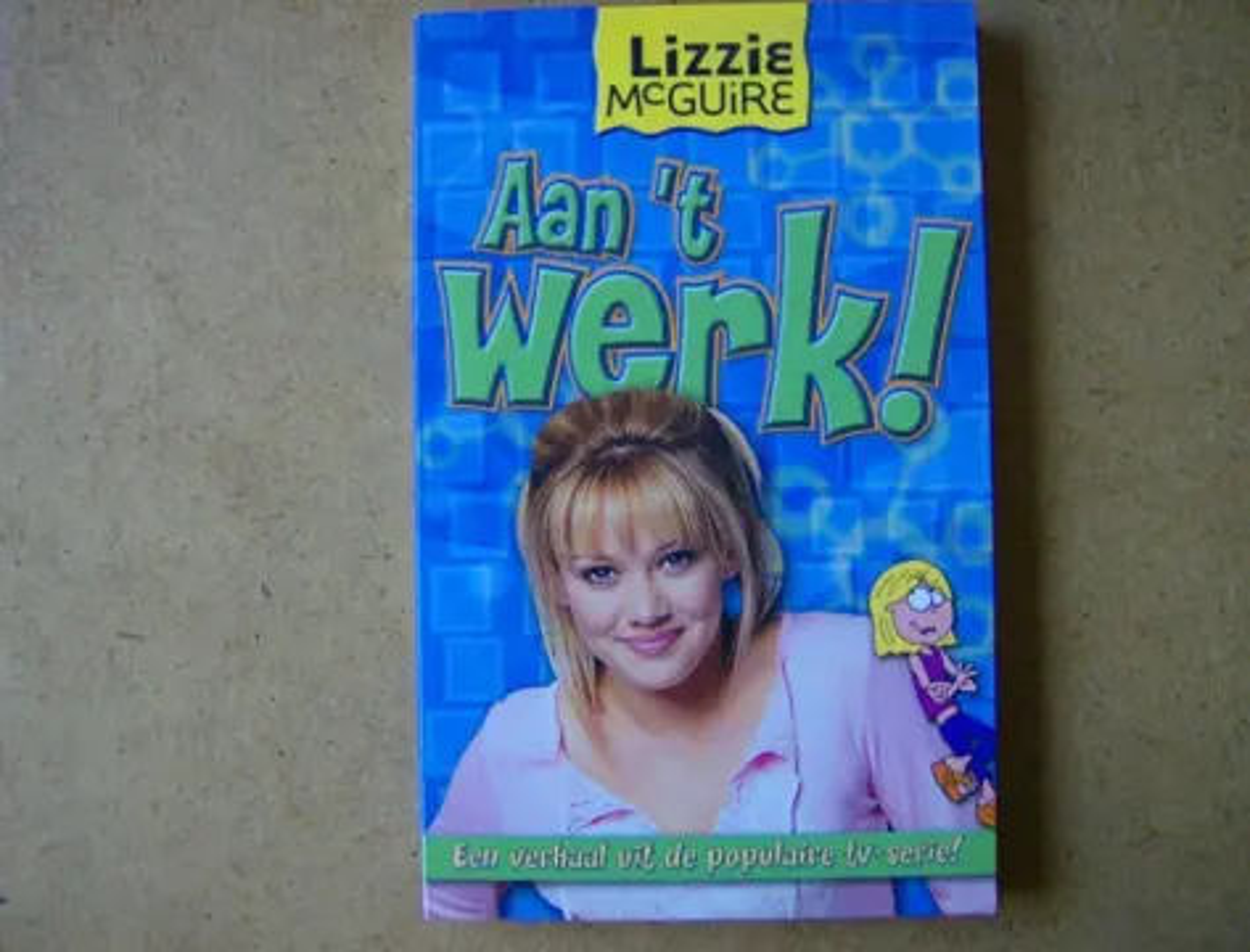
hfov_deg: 51.1
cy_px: 476
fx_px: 1307
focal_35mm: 36
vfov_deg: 40.0
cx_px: 625
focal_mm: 6
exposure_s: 1/32.9
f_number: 2.8
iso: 200
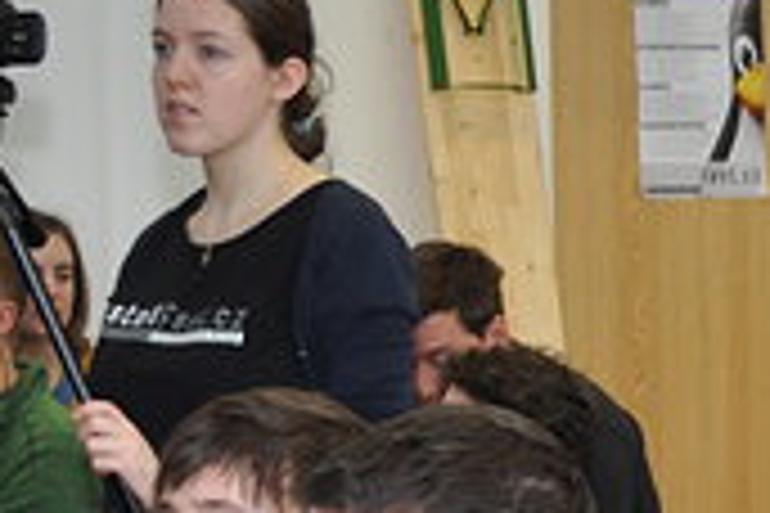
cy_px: 916
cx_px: 1756
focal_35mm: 245
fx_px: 5247
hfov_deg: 7.9
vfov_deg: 5.5
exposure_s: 1/60
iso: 400
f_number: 5
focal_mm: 35
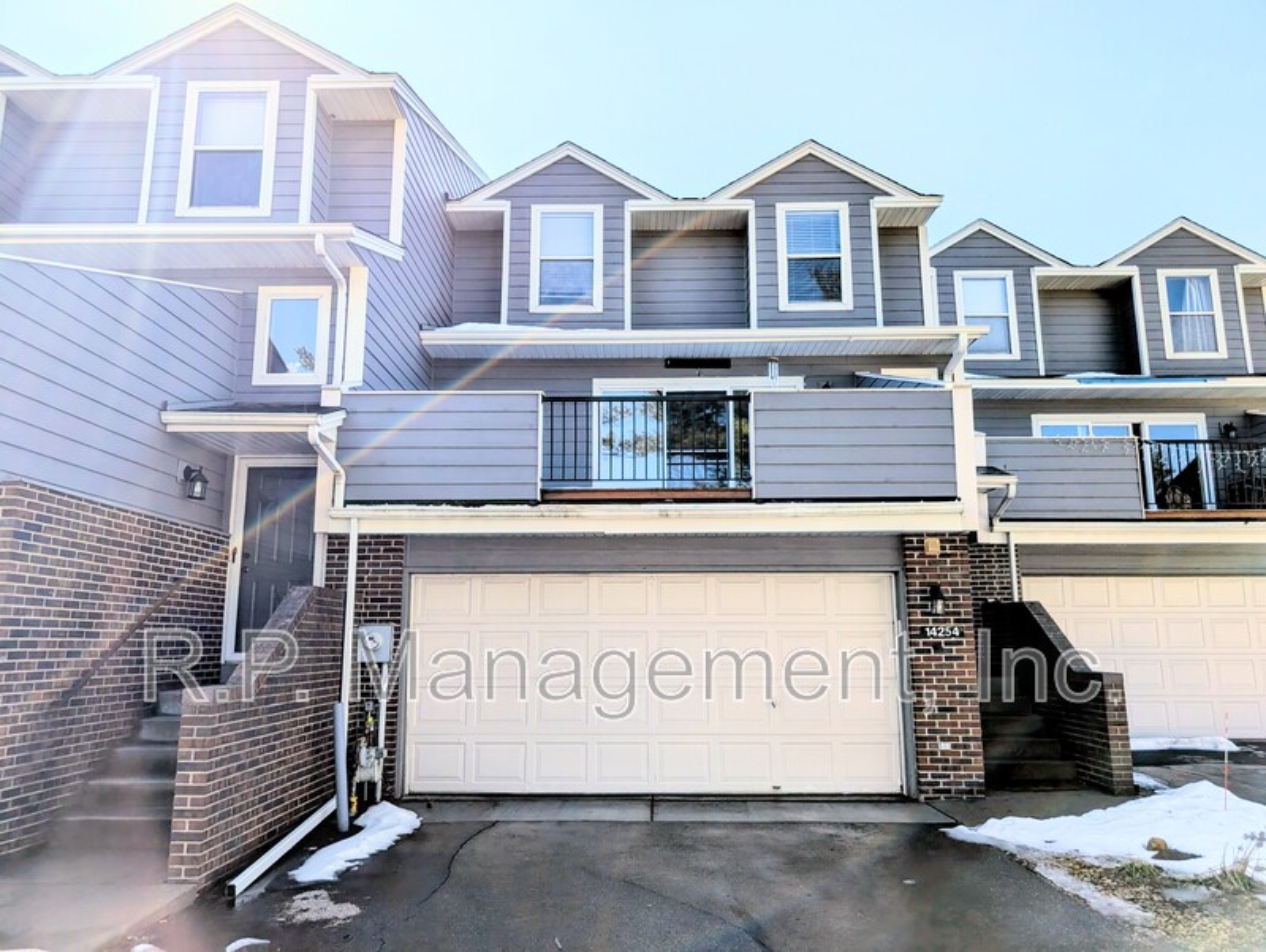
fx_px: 879
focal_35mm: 24
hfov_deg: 71.5
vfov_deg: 56.9
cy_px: 476
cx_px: 633
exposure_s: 1/1431
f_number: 1.68
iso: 21
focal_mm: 6.9
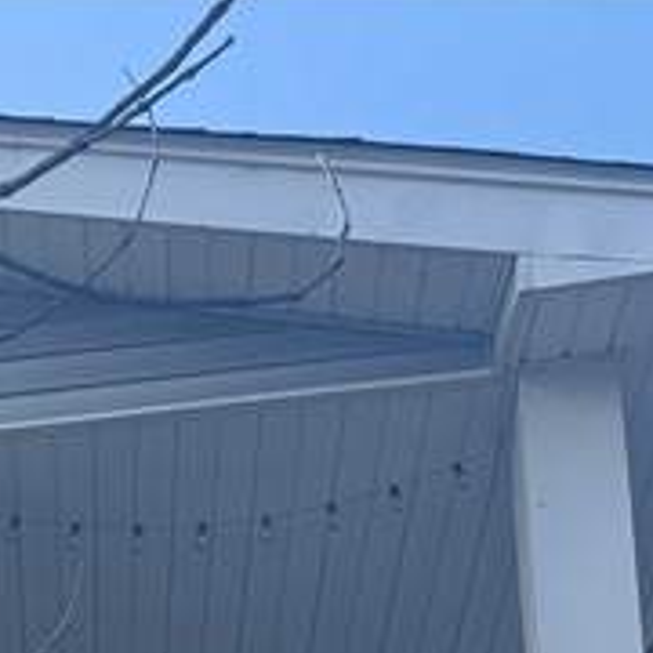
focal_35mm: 121
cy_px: 1379
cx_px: -468
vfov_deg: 12.4
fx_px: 2582
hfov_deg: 13.2
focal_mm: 6.76
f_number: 1.78
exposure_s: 1/2105
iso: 80
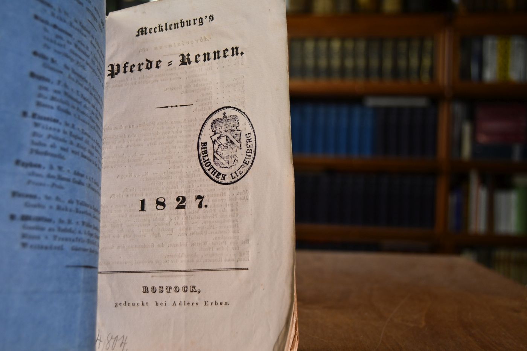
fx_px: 571
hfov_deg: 49.6
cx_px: 264
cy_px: 176
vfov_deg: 34.2
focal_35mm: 39
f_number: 4
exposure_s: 1/160
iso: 800
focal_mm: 26
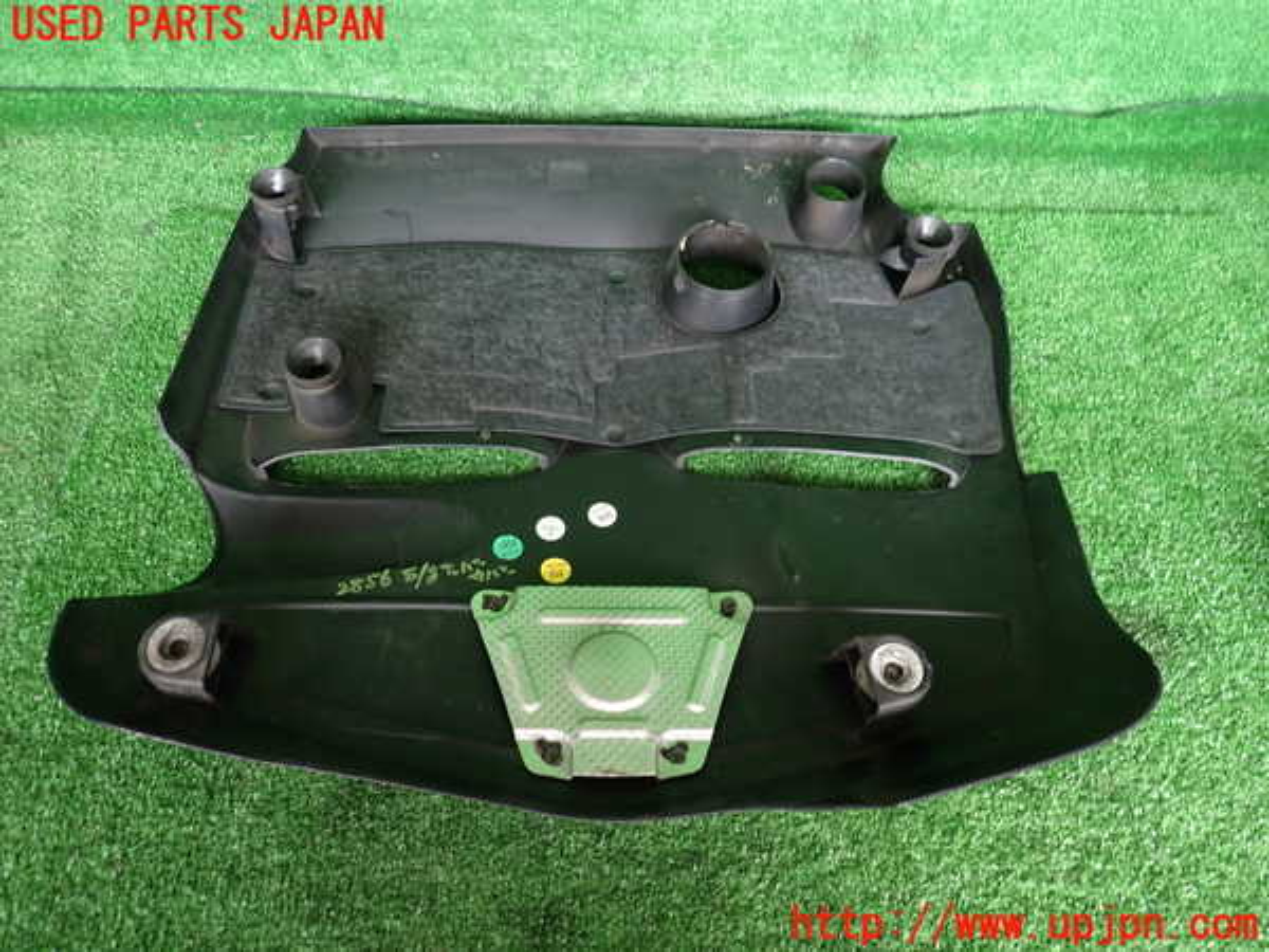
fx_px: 916
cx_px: 634
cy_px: 476
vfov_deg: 54.9
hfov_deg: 69.4
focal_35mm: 25
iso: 200
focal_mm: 4.5
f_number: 2
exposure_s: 1/60
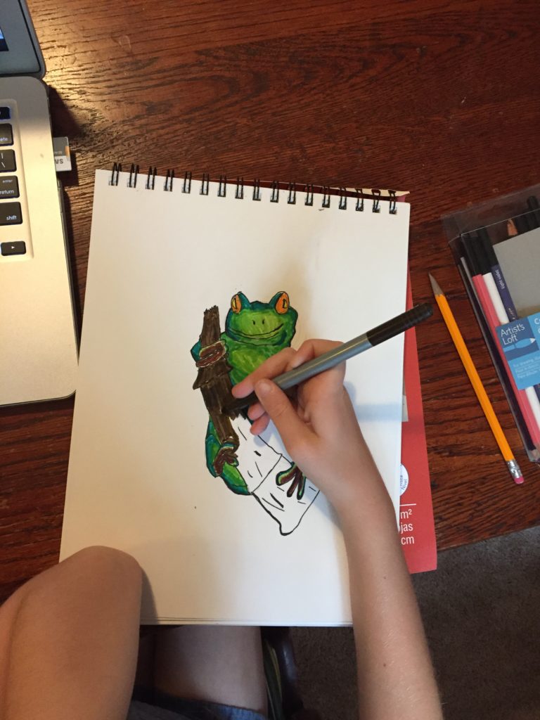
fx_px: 603
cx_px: 270
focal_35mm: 29
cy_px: 360
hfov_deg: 48.2
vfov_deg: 61.7
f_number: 2.2
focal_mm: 4.15
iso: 200
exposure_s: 1/30
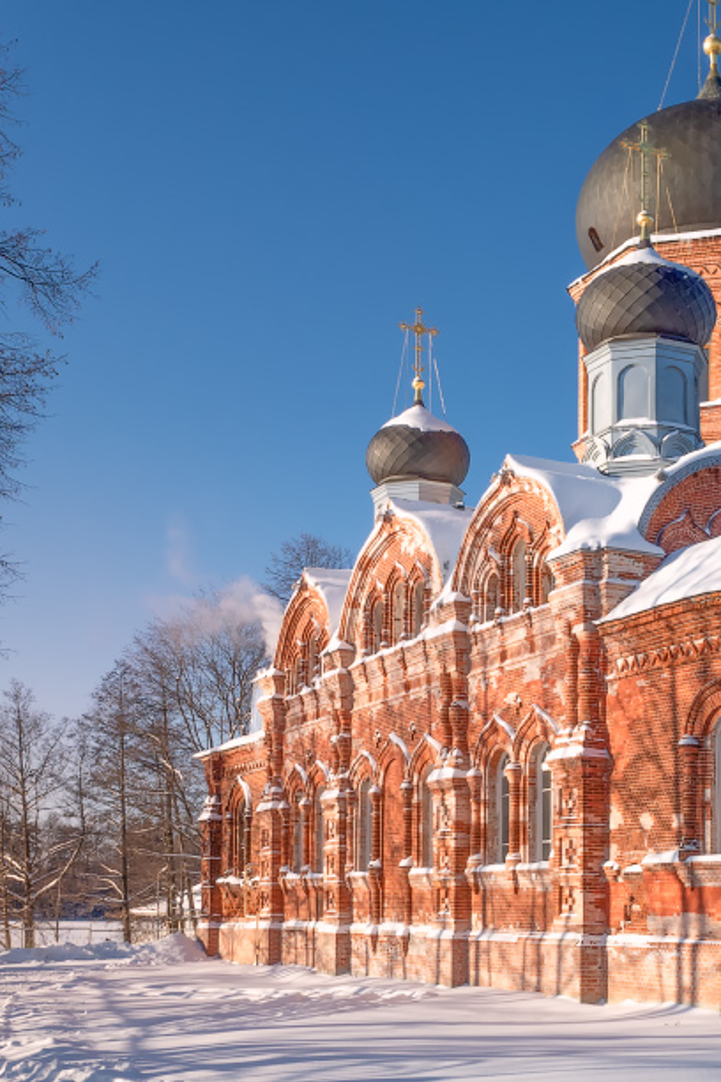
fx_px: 1442
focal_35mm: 48
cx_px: 470
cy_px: 683
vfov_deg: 40.8
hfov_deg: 27.9
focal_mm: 13.8
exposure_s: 1/250
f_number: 10
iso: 200
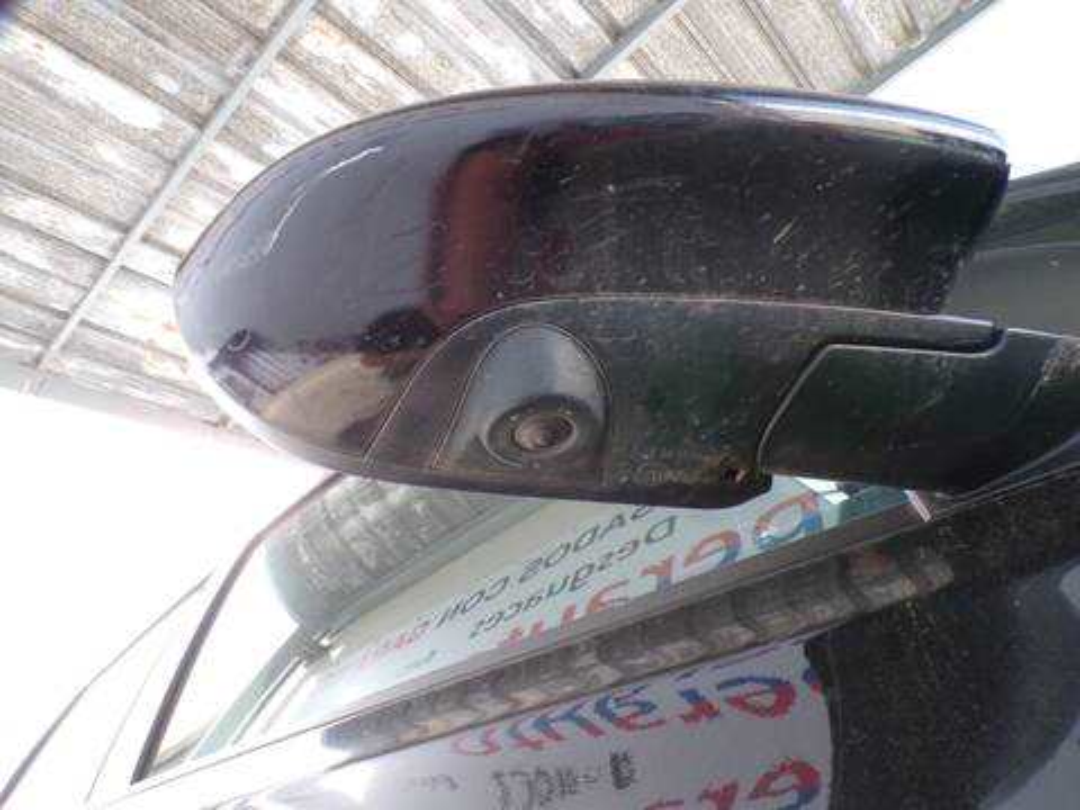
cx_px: 540
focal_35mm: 24
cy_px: 405
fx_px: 749
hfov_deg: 71.6
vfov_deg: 56.8
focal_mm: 4.3
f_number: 4.4
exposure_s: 1/50
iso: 100
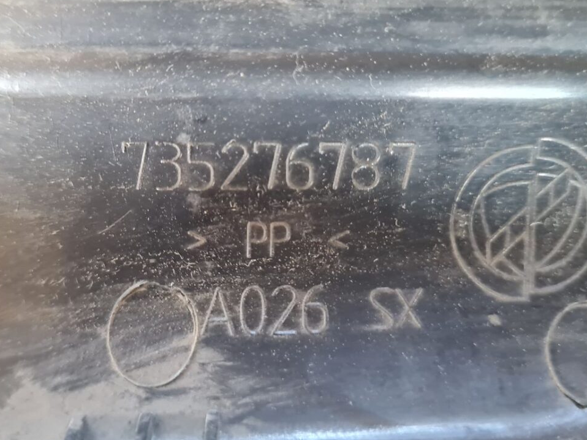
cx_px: 249
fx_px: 644
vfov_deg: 37.5
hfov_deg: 48.8
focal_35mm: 38
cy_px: 169
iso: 500
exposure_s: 1/25
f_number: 1.8
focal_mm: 5.4
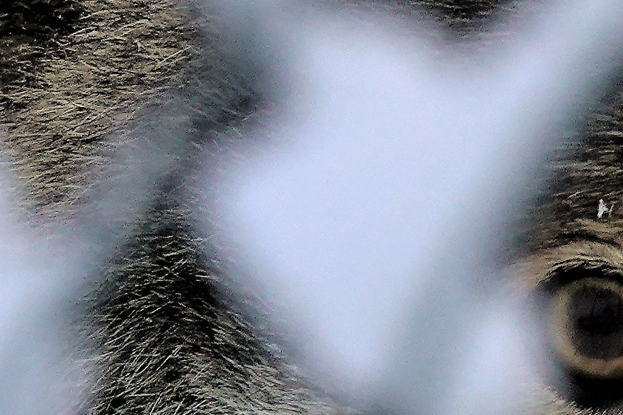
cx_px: 702
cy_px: 690
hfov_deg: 1.0
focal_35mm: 2122
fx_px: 36714
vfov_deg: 0.6
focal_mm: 180.69
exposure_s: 1/80
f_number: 9
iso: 400
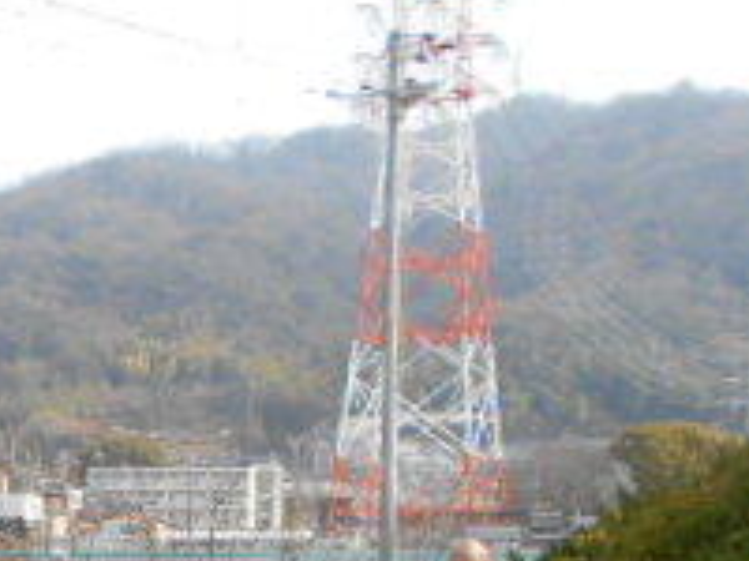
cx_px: -273
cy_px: 666
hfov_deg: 21.0
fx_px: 1796
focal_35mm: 83
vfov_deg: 17.0
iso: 80
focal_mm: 4.6
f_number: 3.2
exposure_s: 1/400
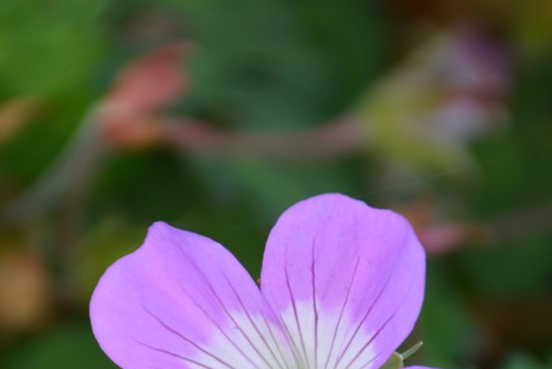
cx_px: 251
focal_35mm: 461
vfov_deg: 3.0
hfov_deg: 4.5
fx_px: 7070
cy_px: 399
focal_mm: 140
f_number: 5.6
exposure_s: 1/400
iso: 400
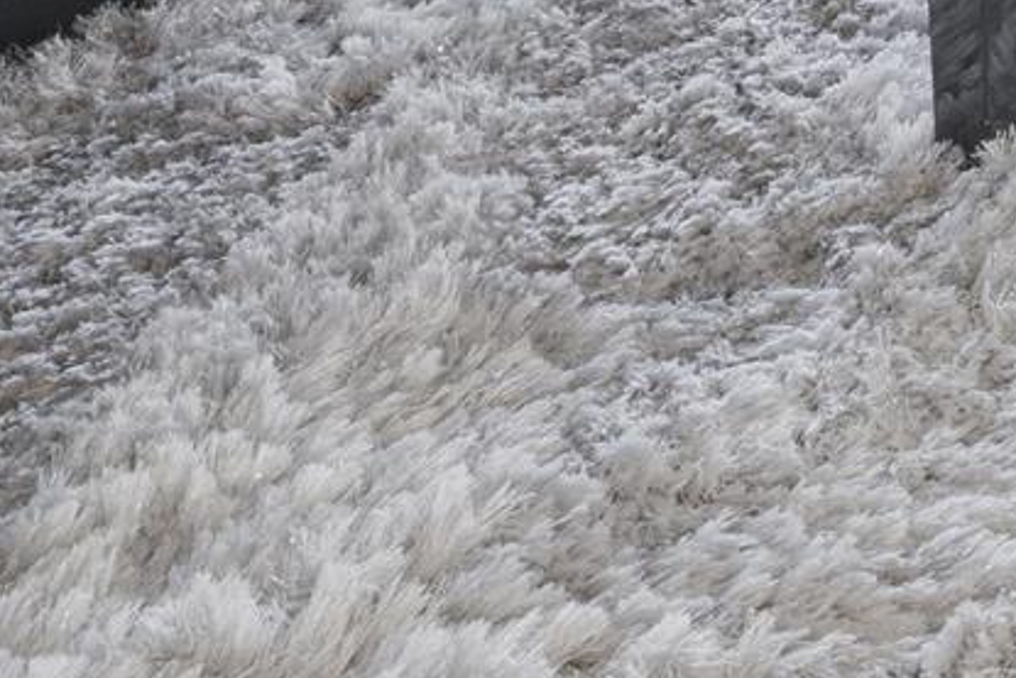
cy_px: -1686
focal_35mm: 111
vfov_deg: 8.7
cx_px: 2522
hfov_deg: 13.2
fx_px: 3134
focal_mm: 15
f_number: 11
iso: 400
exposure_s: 1/15
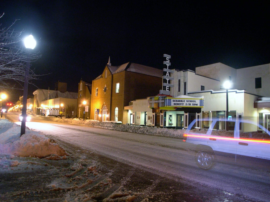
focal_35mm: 39
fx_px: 304
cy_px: 103
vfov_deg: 36.8
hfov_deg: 47.9
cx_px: 135
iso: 359
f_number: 2.8
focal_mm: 8
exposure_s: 1/2.4
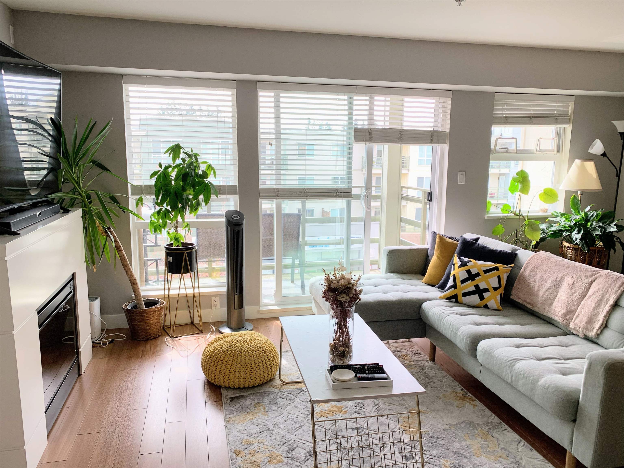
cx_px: 312
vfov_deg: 53.1
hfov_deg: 67.3
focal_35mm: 26
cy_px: 234
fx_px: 469
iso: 25
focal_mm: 4.25
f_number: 1.8
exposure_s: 1/144
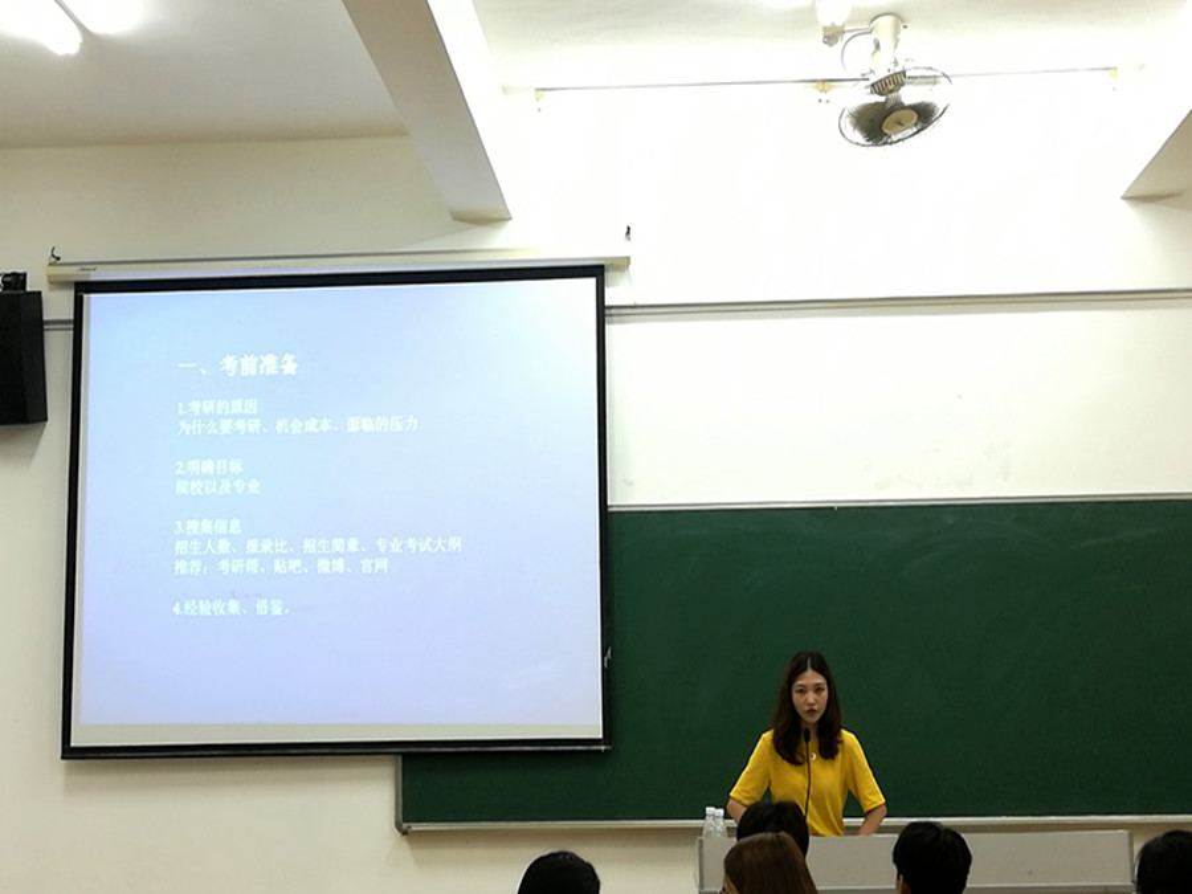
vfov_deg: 27.5
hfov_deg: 36.2
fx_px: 1825
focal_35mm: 53
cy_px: 447
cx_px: 596
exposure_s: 1/33.3
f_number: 2.2
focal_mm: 3.83
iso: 320
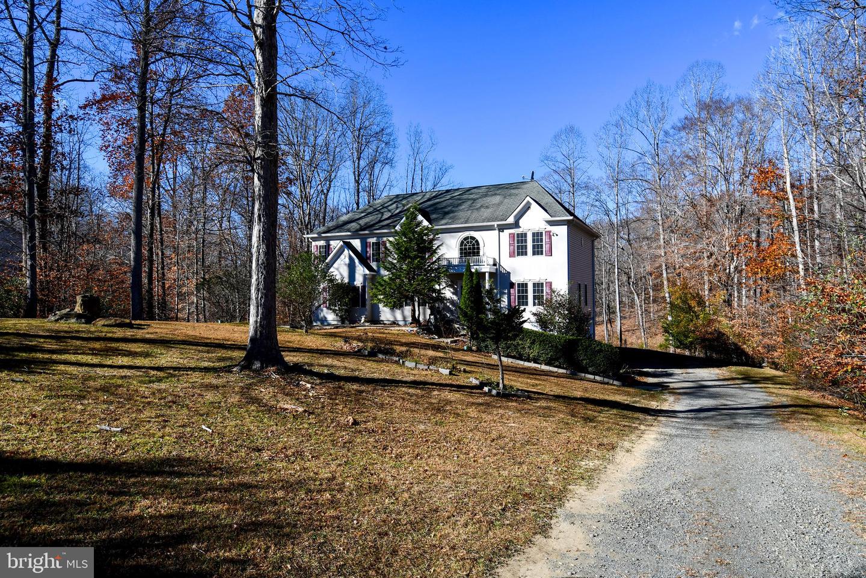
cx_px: 433
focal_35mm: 21
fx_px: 505
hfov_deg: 81.2
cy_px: 289
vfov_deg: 59.5
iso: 100
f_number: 8
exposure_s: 1/250
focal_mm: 14
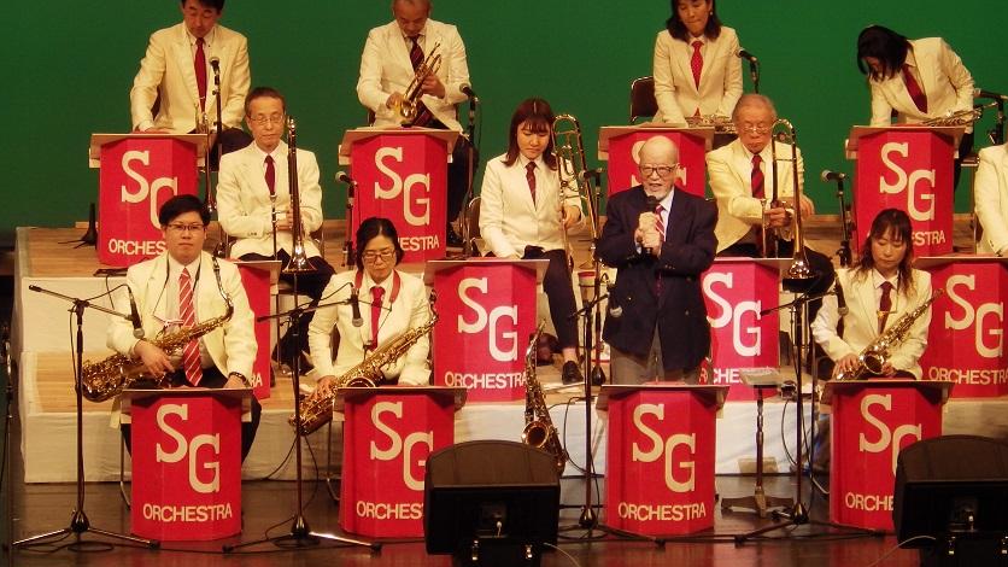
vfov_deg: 4.8
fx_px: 6788
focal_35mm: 254
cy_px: 200
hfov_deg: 8.5
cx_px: 574
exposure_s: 1/40
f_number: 5.4
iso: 200
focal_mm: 34.9
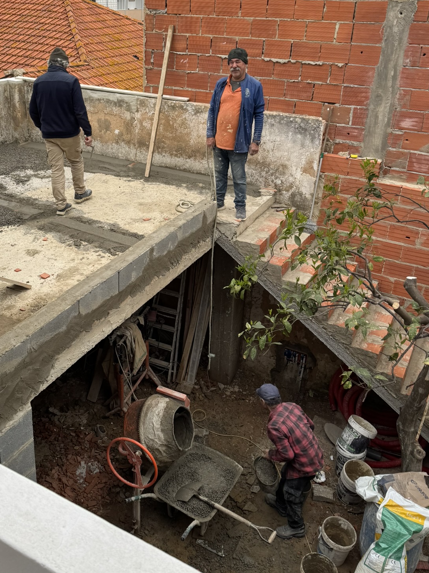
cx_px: 145
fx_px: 562
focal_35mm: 34
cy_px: 222
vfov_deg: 53.5
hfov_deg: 41.3
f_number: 1.78
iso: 80
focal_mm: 6.76
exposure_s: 1/1767
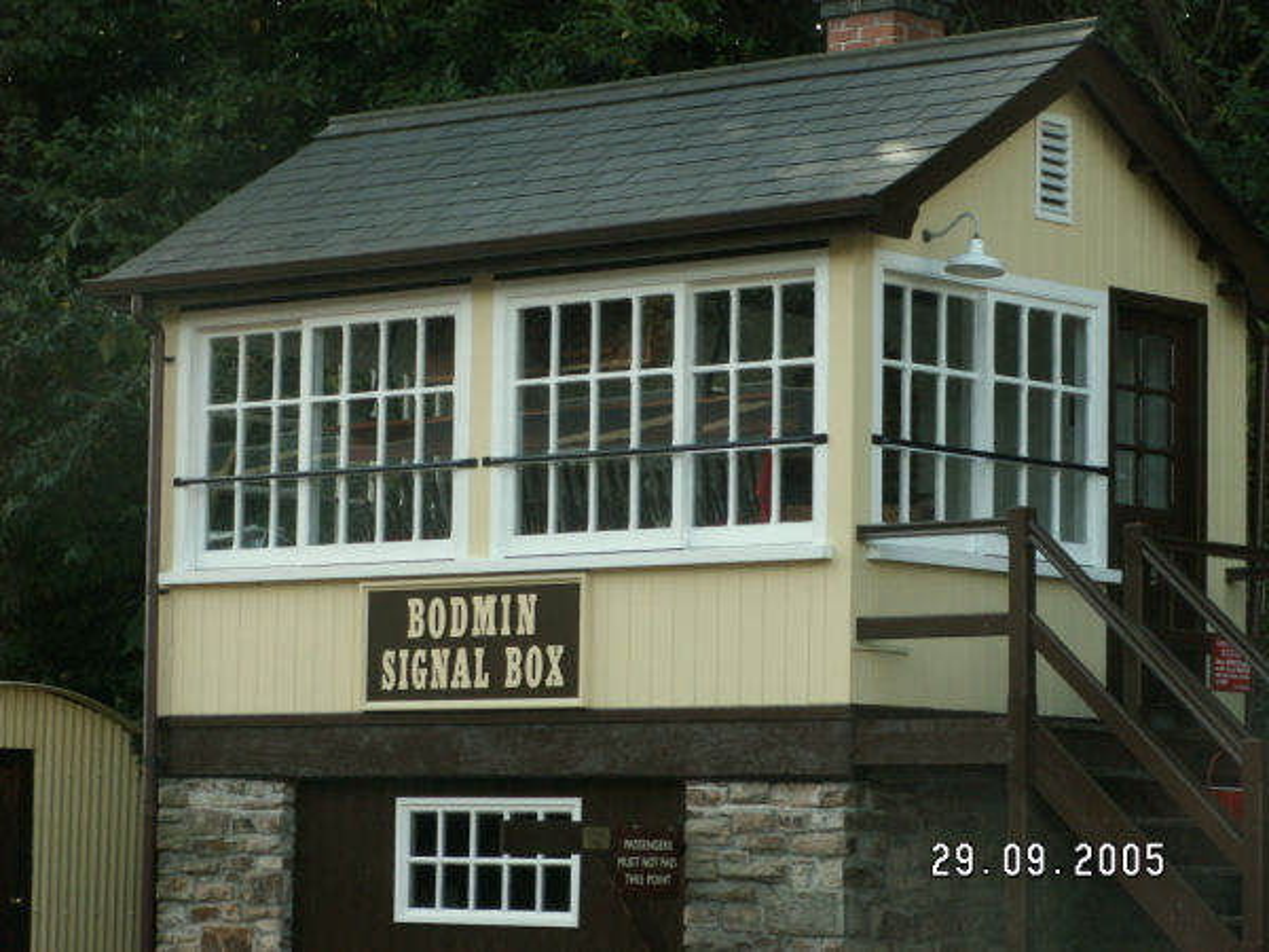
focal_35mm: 118
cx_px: 634
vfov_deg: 12.6
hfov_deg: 16.7
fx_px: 4326
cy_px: 476
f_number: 6.3
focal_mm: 19.32
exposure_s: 1/80
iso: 50
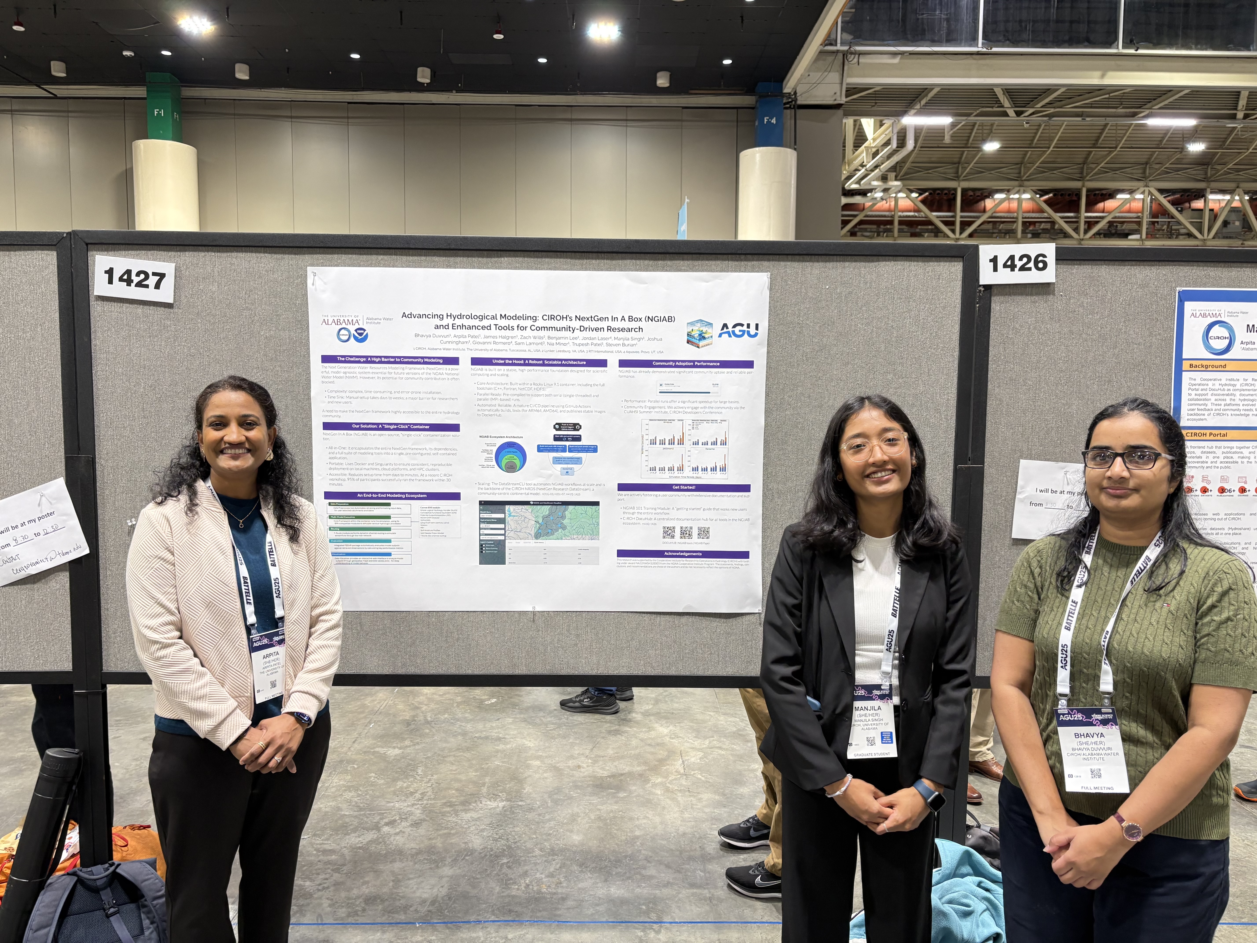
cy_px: 472
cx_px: 628
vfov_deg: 53.1
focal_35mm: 26
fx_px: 944
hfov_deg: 67.3
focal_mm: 5.96
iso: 160
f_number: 1.6
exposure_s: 1/60
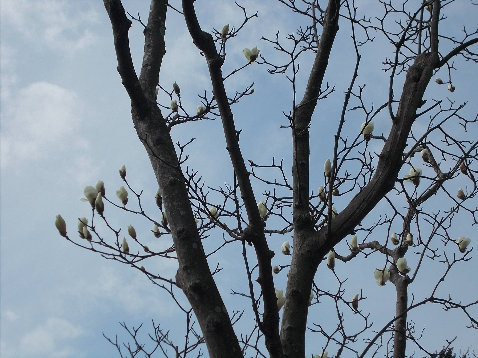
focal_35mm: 66
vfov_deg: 22.3
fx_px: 911
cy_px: 179
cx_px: 239
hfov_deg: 29.4
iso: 80
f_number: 13.3
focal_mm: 11.8
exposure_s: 1/125
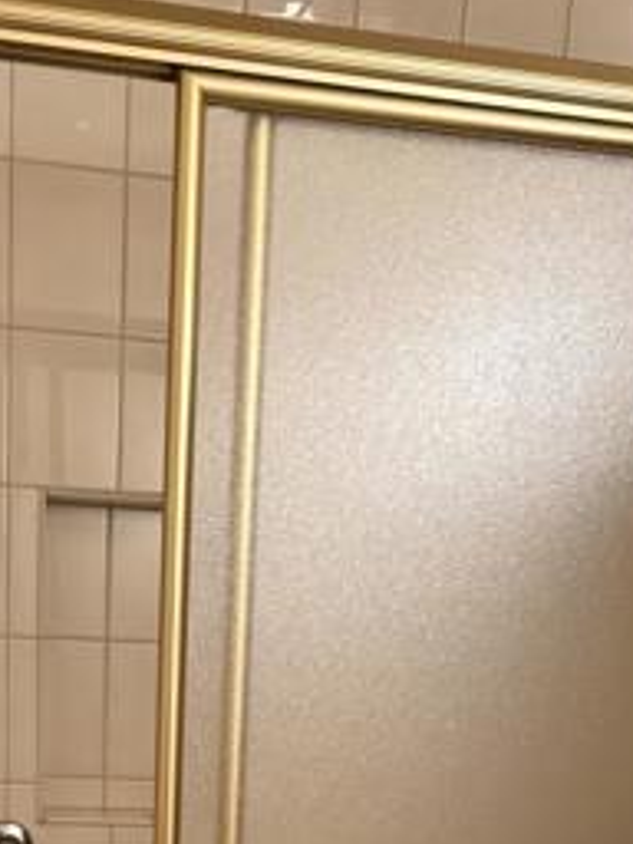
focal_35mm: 65
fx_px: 1585
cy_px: 1035
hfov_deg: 22.6
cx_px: 260
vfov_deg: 26.3
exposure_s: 1/60
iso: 200
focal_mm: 5.96
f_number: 1.6
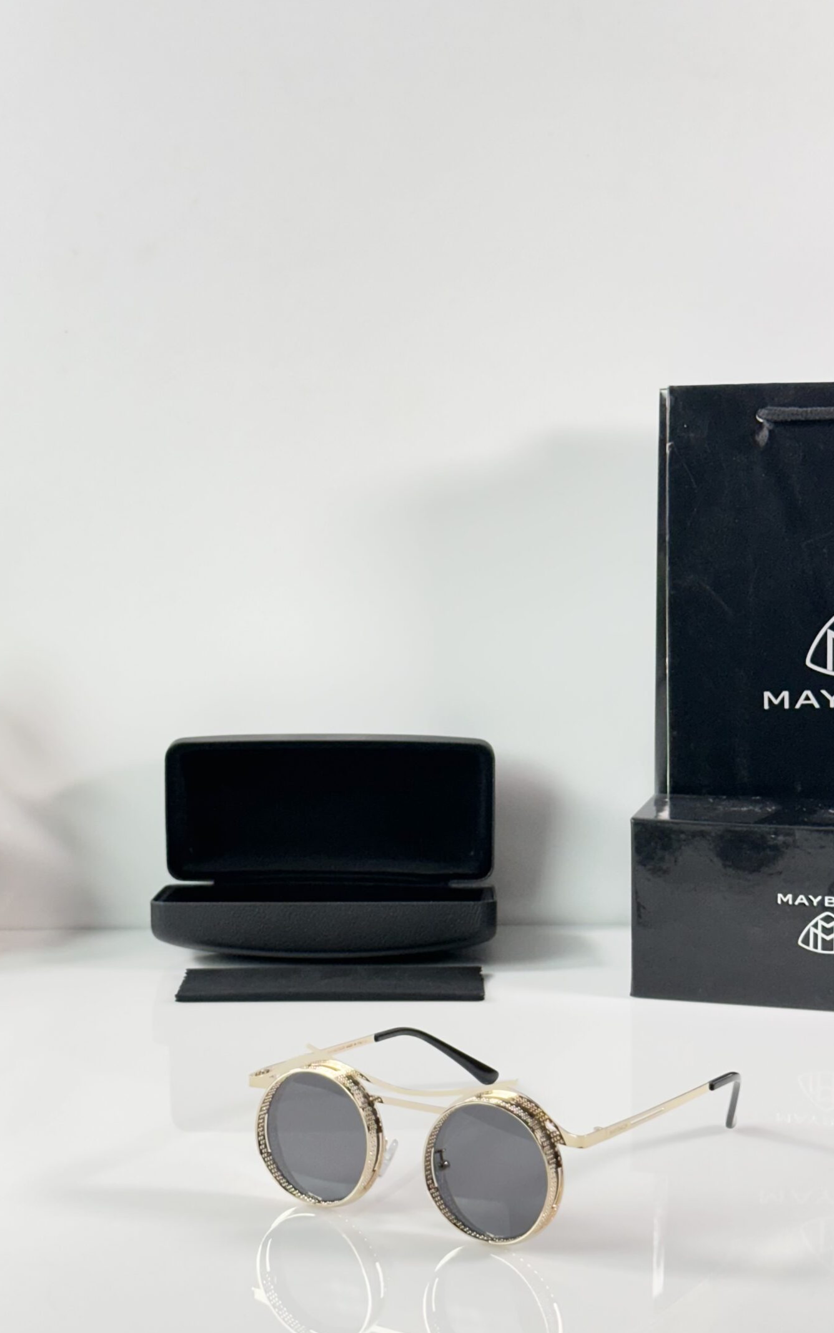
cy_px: 716
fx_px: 2218
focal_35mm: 61
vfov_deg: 33.5
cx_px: 434
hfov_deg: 21.3
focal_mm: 6.86
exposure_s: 1/100
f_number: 1.78
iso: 125
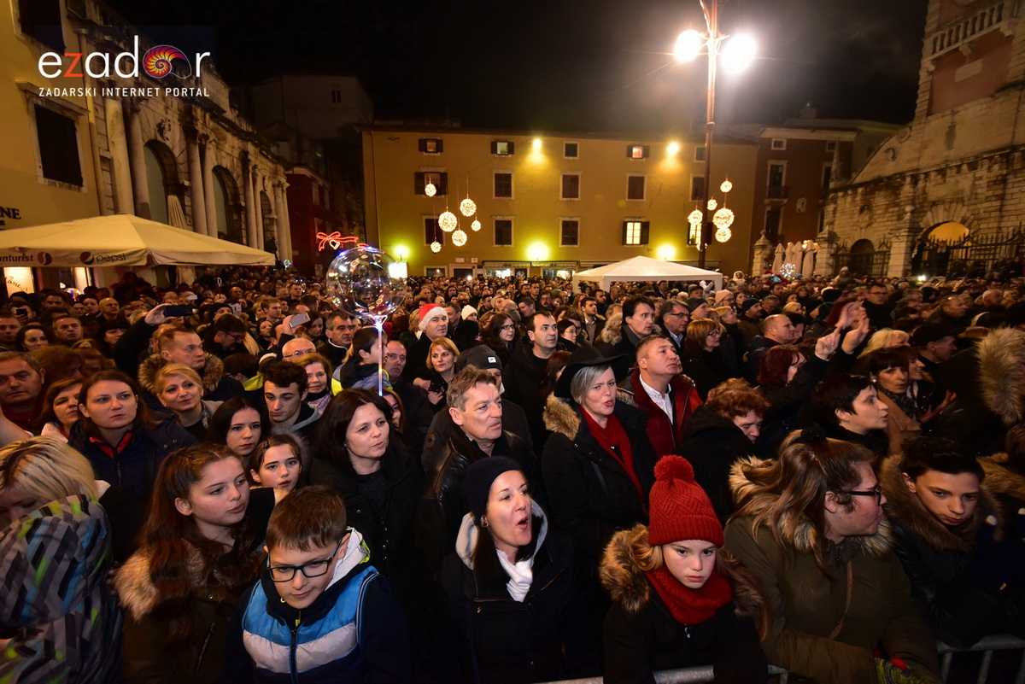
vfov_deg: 81.3
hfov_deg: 104.2
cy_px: 342
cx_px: 512
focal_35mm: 14
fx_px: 399
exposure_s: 1/30
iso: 3200
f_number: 4.8
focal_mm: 14
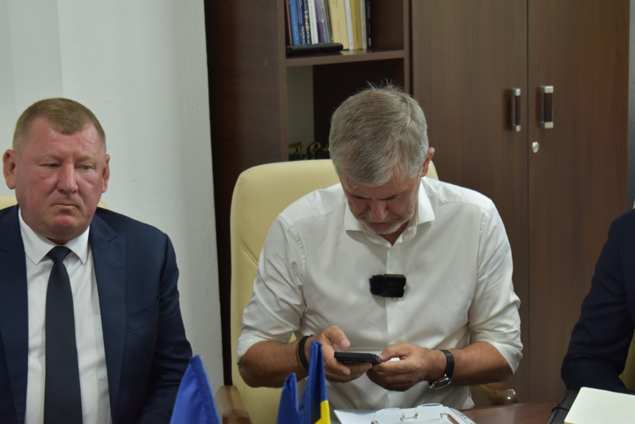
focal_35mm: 82
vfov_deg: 16.6
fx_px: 1455
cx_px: 318
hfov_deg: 24.6
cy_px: 212
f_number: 5.6
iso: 500
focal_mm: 55
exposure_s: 1/60
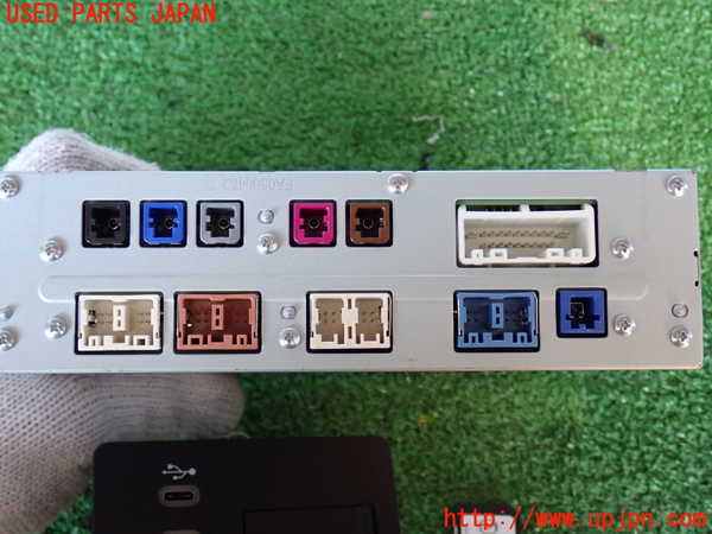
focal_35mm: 50
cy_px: 267
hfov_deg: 38.2
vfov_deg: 29.1
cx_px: 356
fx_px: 1028
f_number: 3.2
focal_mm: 9.01
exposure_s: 1/40
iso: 800
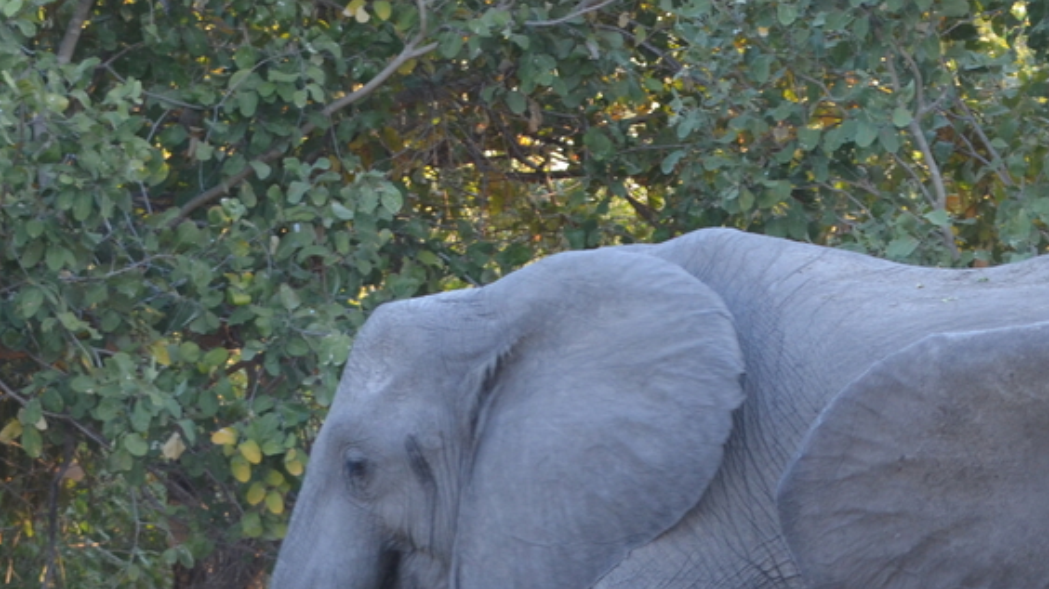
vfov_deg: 3.5
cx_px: 991
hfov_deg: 6.2
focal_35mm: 349
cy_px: 634
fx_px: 9706
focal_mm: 98
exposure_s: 1/100
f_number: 5
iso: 400
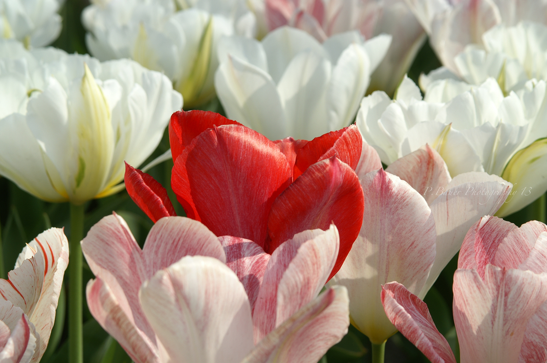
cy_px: 182
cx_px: 274
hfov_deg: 17.1
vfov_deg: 11.4
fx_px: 1821
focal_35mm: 120
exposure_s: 1/250
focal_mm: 80
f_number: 9
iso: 100
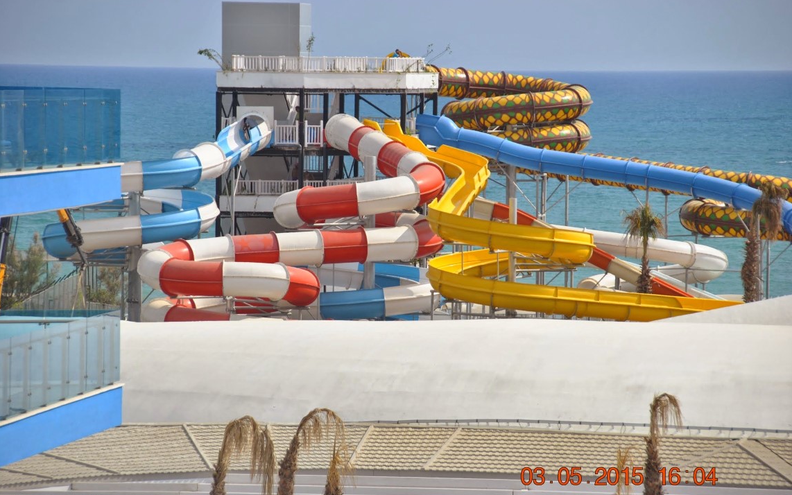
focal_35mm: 208
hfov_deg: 10.1
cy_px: 250
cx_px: 396
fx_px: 4480
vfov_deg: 6.3
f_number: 5.6
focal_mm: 135
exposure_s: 1/1250
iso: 200
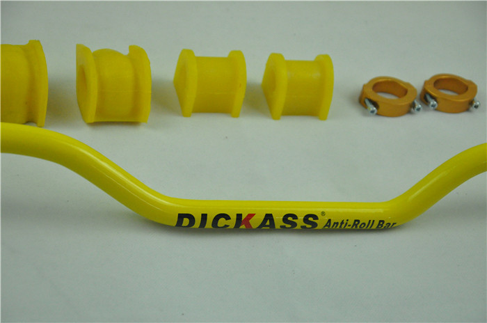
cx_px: 244
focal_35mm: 105
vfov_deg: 13.0
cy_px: 162
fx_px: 1418
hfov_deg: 19.5
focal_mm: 70
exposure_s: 1/1000
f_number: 5.3
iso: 3200
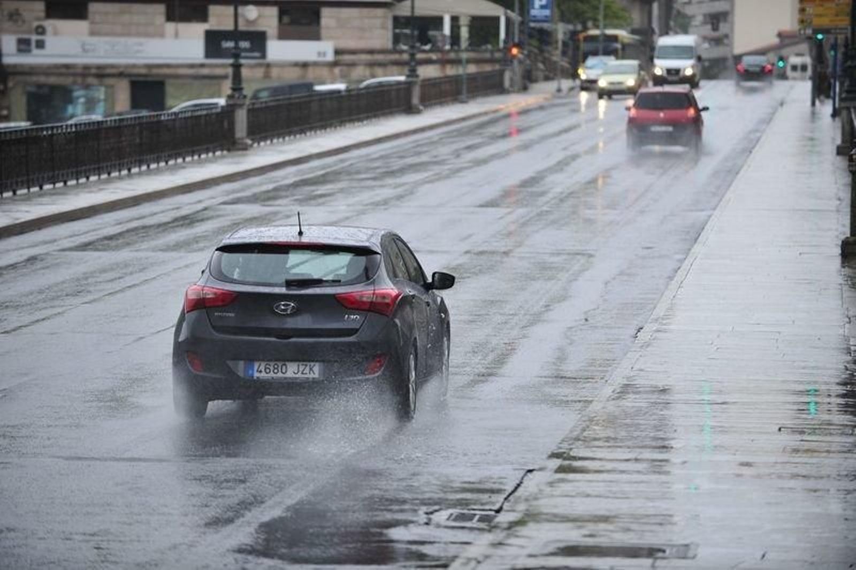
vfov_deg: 8.1
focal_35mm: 170
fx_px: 4041
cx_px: 428
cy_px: 285
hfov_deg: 12.1
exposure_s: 1/320
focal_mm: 170
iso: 400
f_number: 3.2
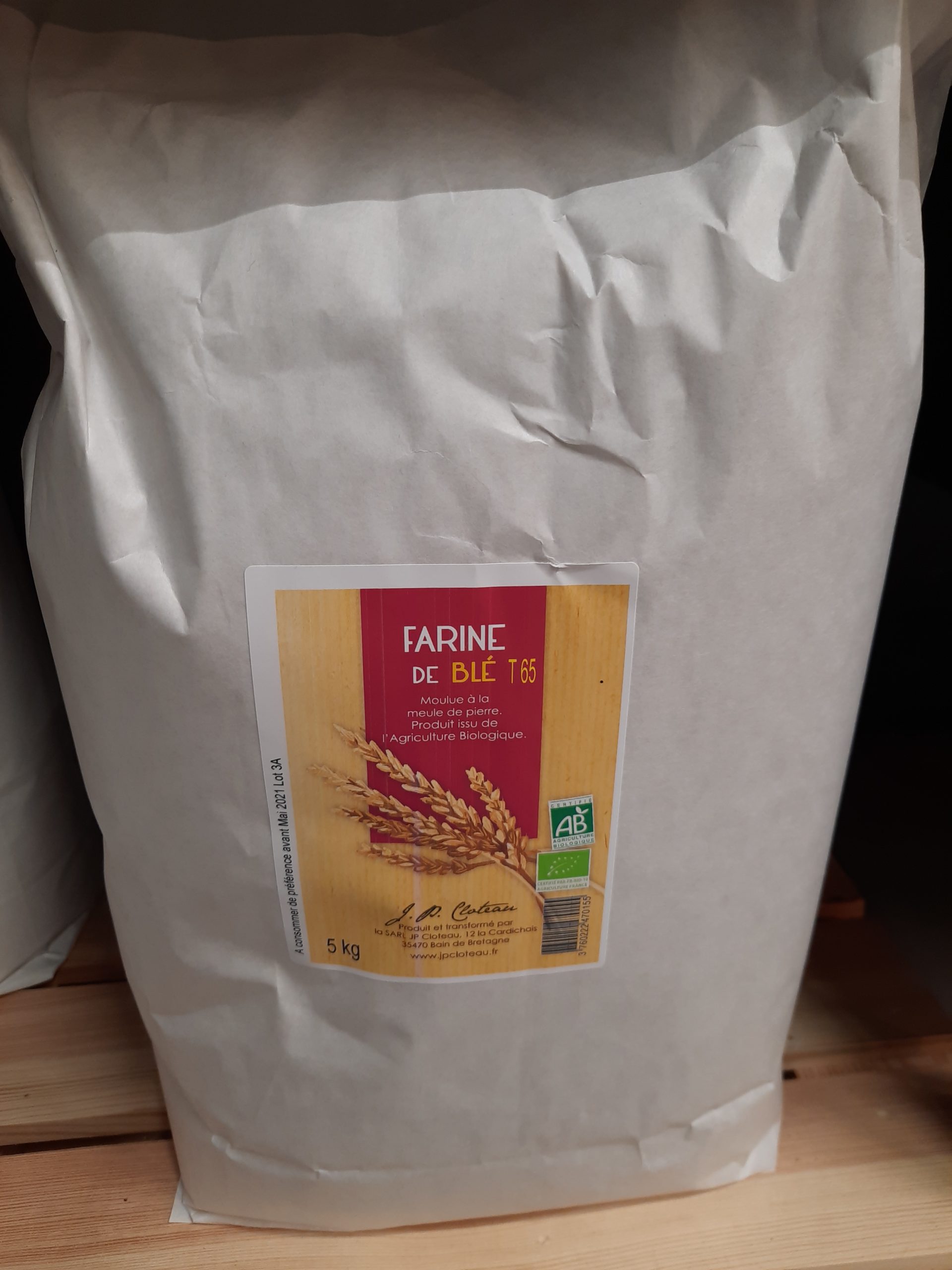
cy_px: 635
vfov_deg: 69.4
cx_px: 476
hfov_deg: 54.9
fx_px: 917
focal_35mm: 25
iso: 80
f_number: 2
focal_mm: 4.6
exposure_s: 1/50
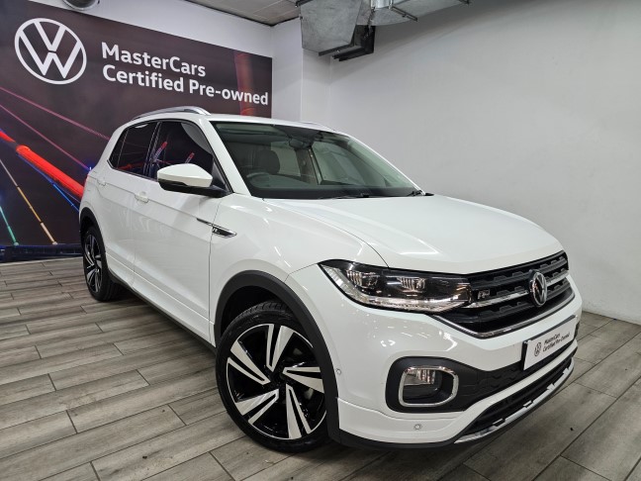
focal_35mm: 23
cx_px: 320
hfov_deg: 73.9
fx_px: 426
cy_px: 240
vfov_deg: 58.9
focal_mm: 6.3
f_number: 1.7
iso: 200
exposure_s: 1/100
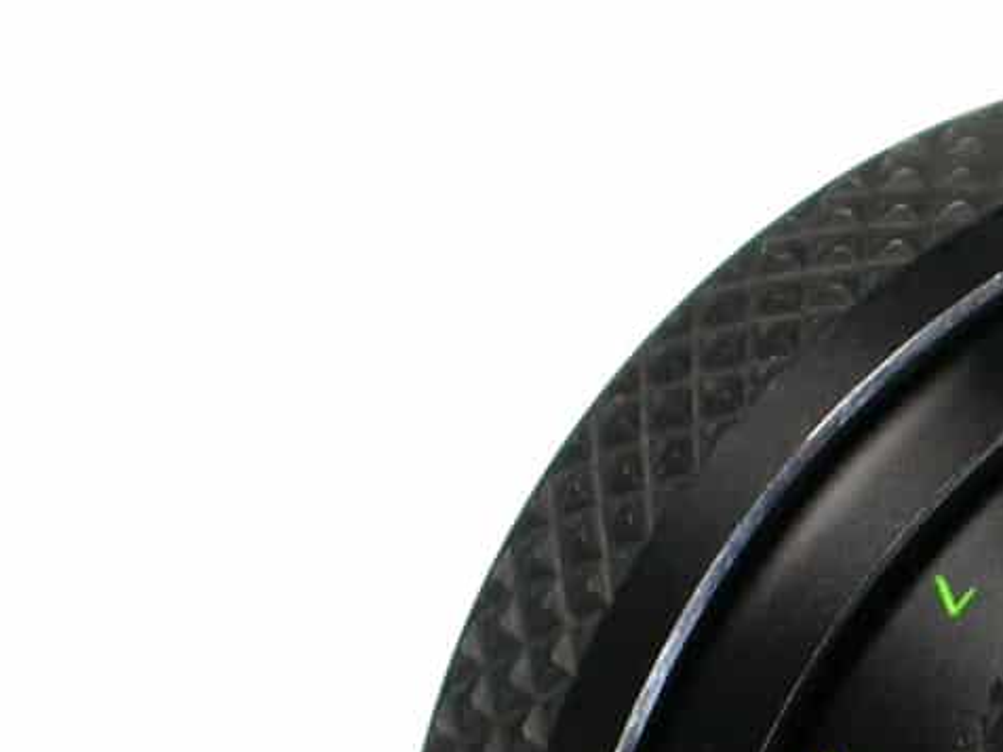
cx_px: 1391
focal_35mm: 497
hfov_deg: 4.0
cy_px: 1114
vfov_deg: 3.0
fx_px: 14401
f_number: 5.1
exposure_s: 1/83
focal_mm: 32
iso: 100
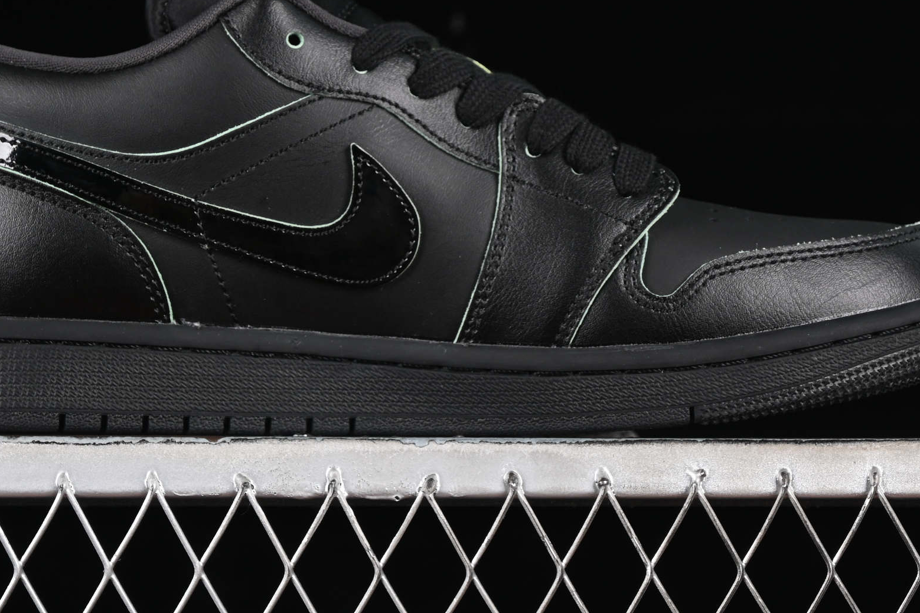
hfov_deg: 15.3
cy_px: 95
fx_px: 3425
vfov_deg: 10.2
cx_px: 414
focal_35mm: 134
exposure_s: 1/50
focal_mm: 50
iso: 160
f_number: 6.3
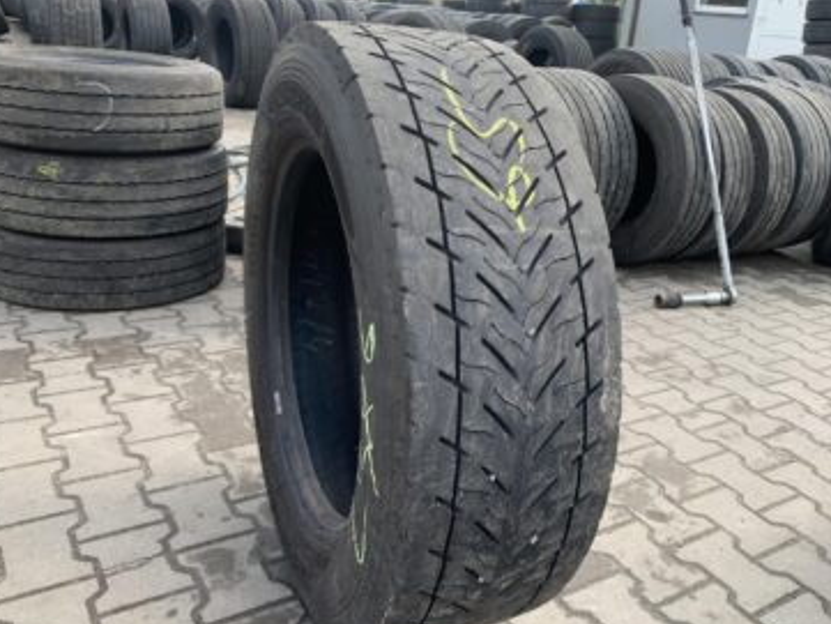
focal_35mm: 31
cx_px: 444
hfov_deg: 58.3
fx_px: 744
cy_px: 326
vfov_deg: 45.5
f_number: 1.8
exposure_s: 1/170
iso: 25
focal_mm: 4.25
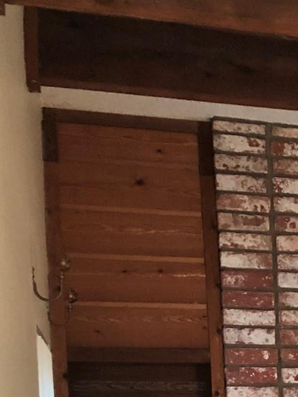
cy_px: 487
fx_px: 1124
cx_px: 663
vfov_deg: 18.8
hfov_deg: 12.5
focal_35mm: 98
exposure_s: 1/15
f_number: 1.8
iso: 50
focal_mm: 4
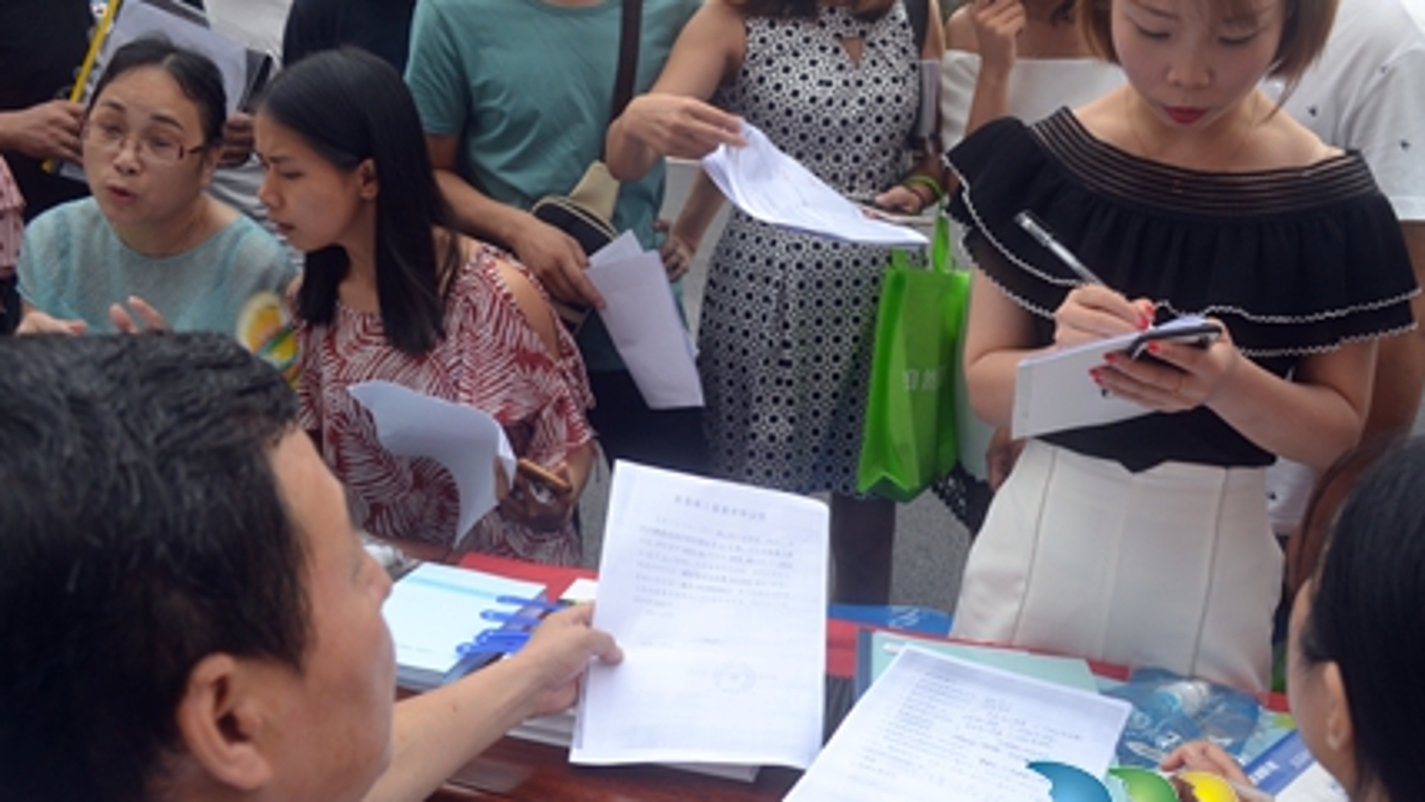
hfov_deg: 59.4
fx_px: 1247
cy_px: 408
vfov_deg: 35.7
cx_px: 769
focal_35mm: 33
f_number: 5.6
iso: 320
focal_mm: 18
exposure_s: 1/125
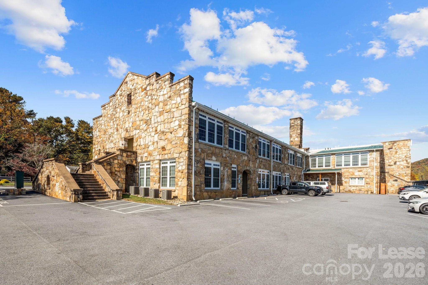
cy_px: 142
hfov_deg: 93.3
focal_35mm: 17
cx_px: 214
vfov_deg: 70.4
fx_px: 202
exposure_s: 1/60
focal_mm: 17
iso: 100
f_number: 16
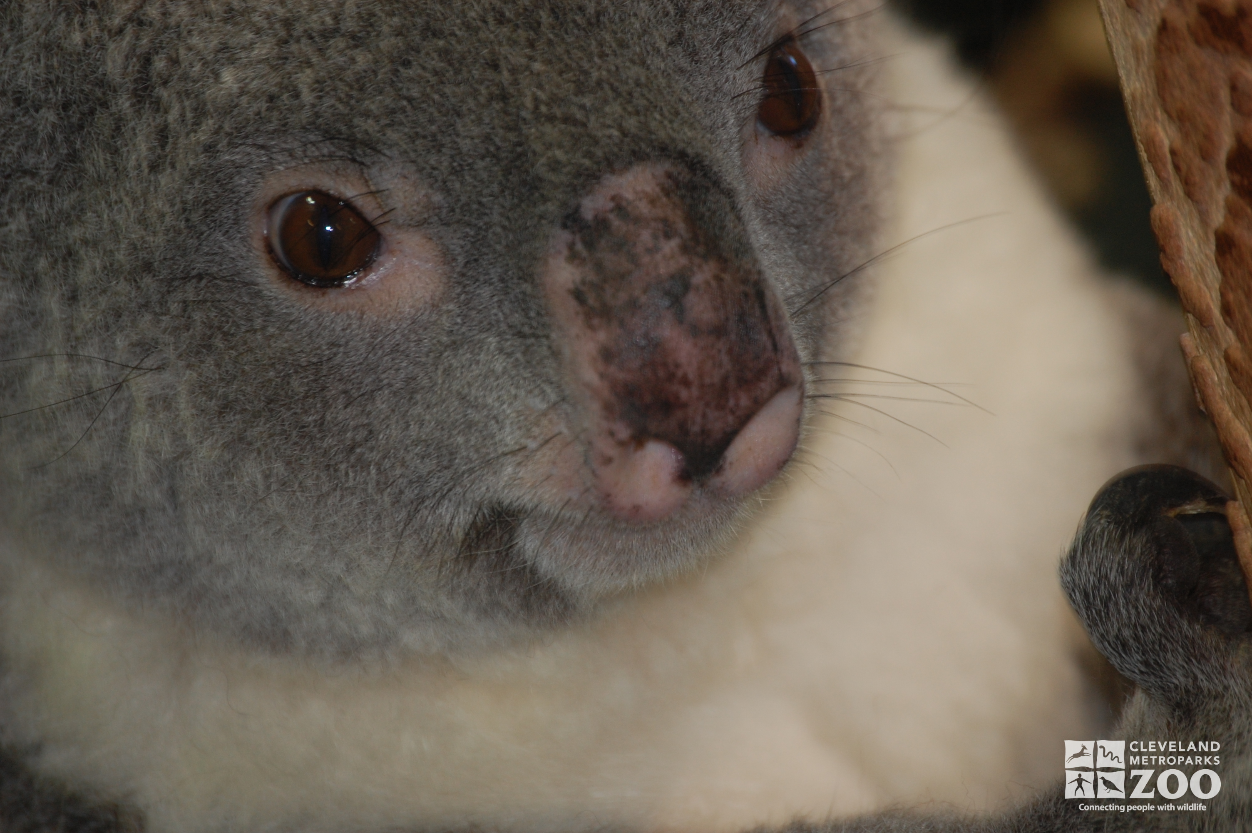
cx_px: 626
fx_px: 10424
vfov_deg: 4.6
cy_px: 416
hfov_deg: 6.9
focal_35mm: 300
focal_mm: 200
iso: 400
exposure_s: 1/60
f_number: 5.6
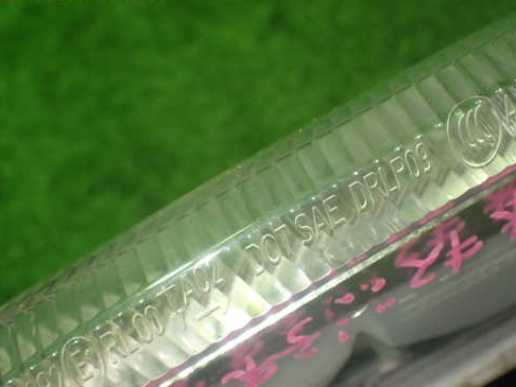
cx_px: 290
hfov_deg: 33.2
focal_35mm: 58
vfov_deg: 25.2
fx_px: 865
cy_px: 218
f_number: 3.1
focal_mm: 8.4
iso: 500
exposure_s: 1/50
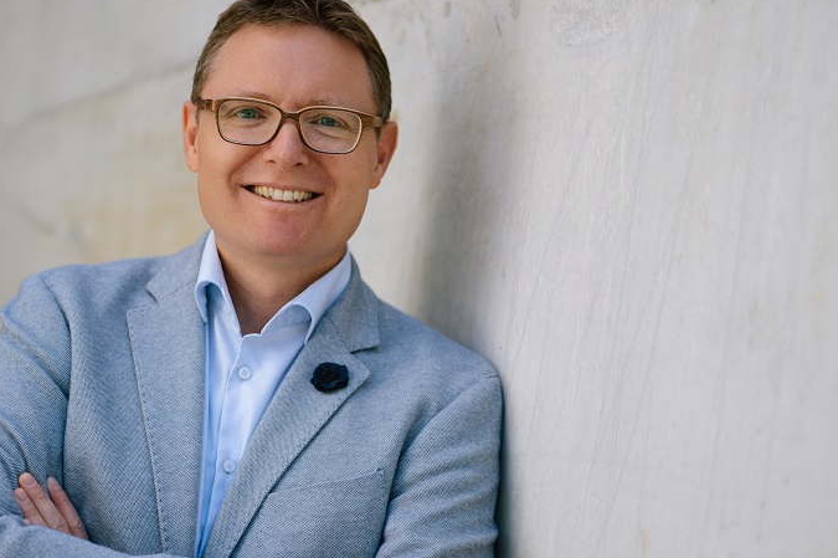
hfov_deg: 15.9
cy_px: 317
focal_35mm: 129
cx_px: 392
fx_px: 3001
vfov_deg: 10.6
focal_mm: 85
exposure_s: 1/1000
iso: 80
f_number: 1.8
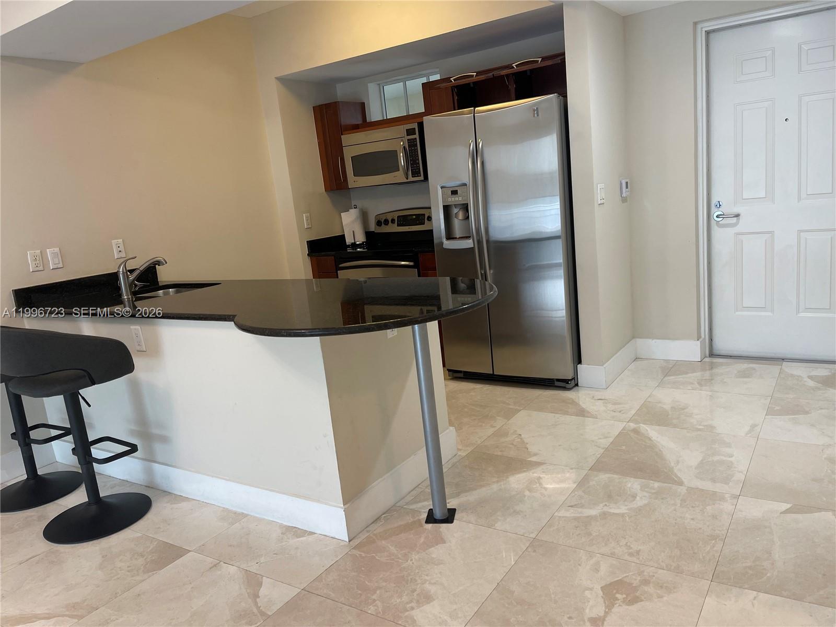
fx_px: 604
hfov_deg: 69.4
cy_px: 314
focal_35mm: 25
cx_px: 418
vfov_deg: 54.9
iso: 125
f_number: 1.6
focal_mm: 5.1
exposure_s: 1/120
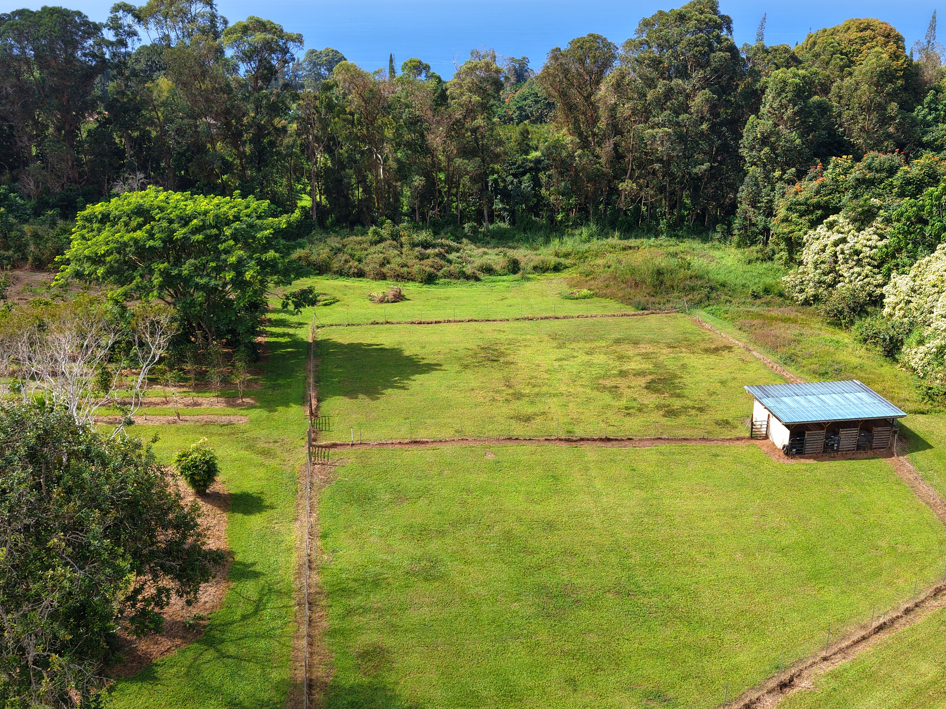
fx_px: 929
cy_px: 344
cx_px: 523
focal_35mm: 34
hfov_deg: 53.9
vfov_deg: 41.8
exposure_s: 1/3333
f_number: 1.8
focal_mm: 8.67
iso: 200
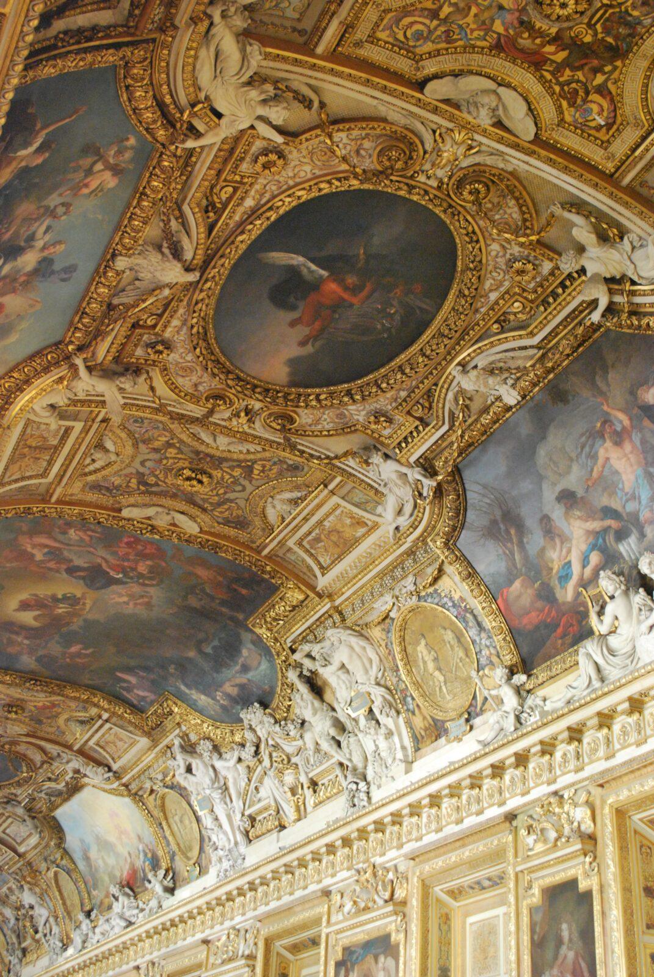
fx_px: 1182
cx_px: 327
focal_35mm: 44
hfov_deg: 30.9
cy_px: 488
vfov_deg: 44.9
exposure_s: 1/30
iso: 1400
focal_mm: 29
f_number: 4.8
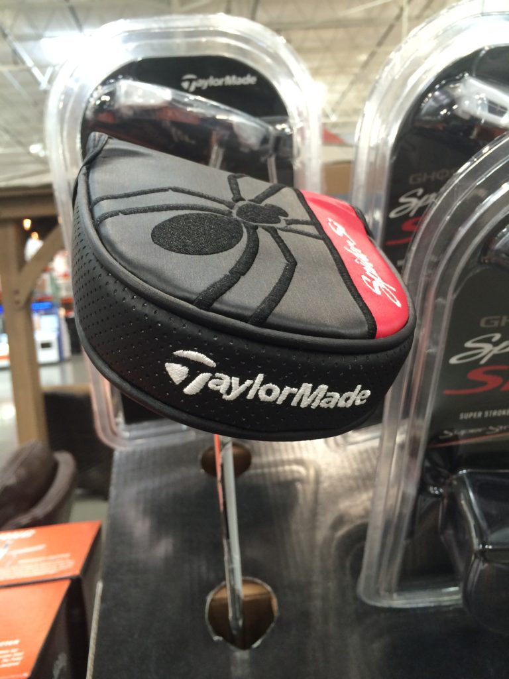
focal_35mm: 29
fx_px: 569
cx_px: 254
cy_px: 340
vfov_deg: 61.7
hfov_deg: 48.2
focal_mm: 4.15
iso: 80
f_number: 2.2
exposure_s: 1/30
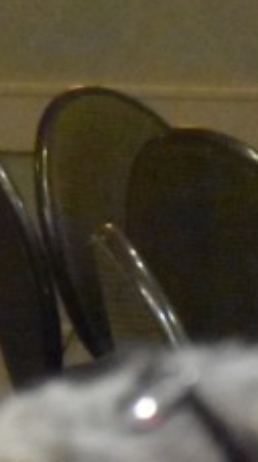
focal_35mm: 639
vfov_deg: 3.4
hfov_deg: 1.9
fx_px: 7804
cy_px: -305
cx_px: -827
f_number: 5.3
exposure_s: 1/100
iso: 12800
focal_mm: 80
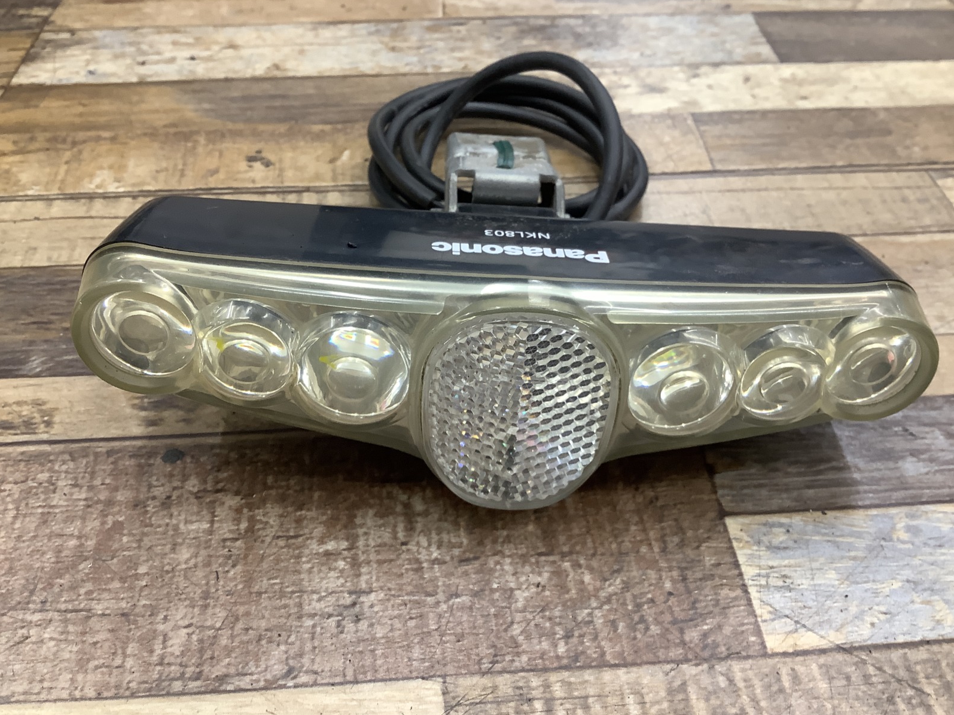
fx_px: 882
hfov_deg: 56.8
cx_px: 490
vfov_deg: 44.2
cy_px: 364
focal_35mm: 32
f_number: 2.4
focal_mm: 3.3
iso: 125
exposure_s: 1/50
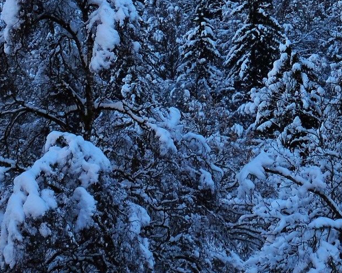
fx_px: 4392
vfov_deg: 3.6
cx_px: 242
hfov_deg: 4.5
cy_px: -145
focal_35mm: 434
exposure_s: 1/125
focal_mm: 80
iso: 100
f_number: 5.6
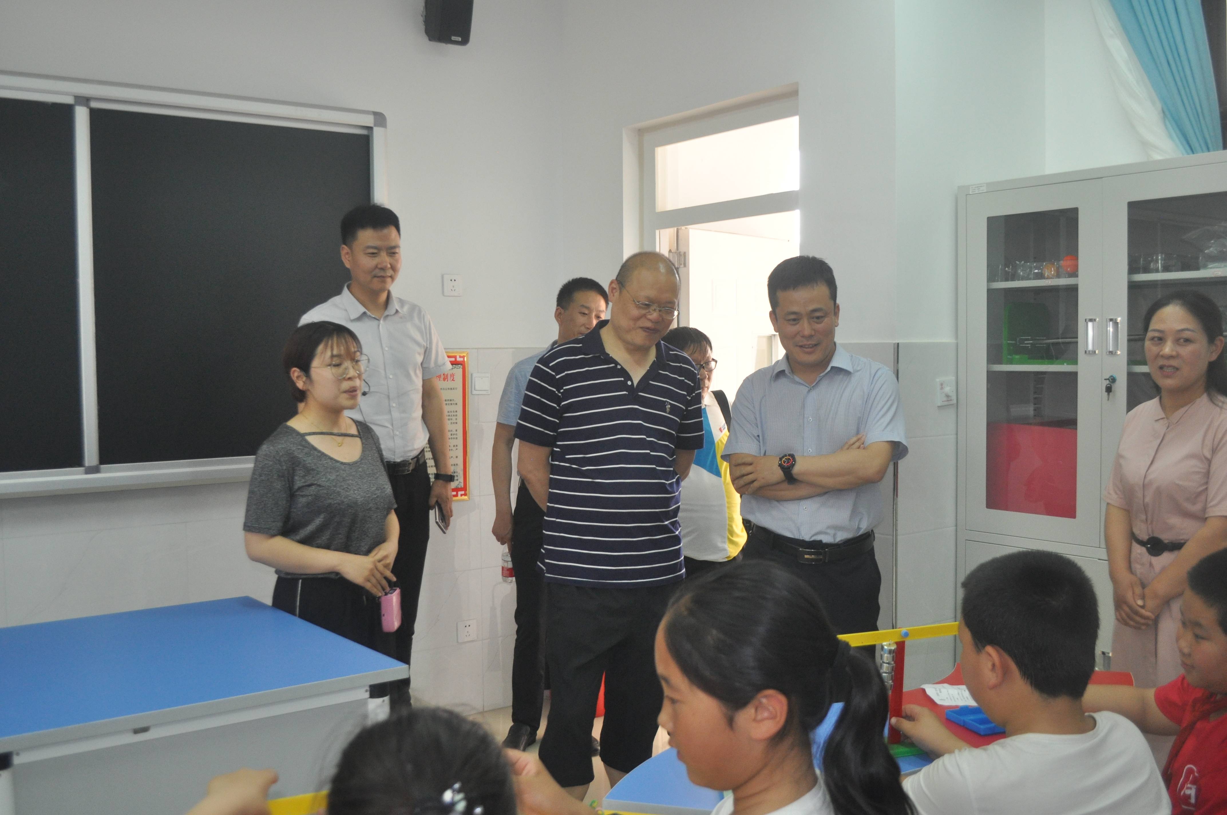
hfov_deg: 57.3
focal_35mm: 33
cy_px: 408
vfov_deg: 39.9
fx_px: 1123
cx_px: 614
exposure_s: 1/100
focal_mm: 22
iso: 800
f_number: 4
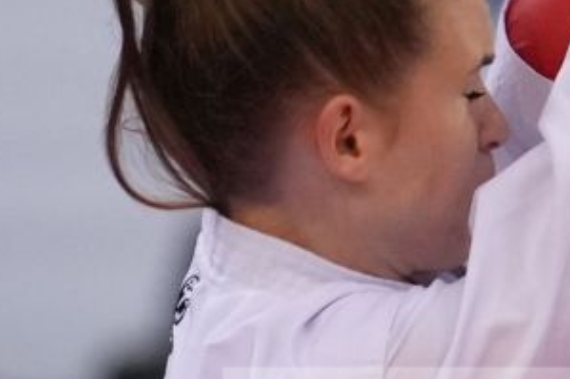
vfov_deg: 0.8
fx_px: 28626
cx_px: 1047
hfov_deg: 1.1
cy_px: 541
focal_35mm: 1809
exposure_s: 1/1000
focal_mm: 200
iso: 2000
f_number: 2.8
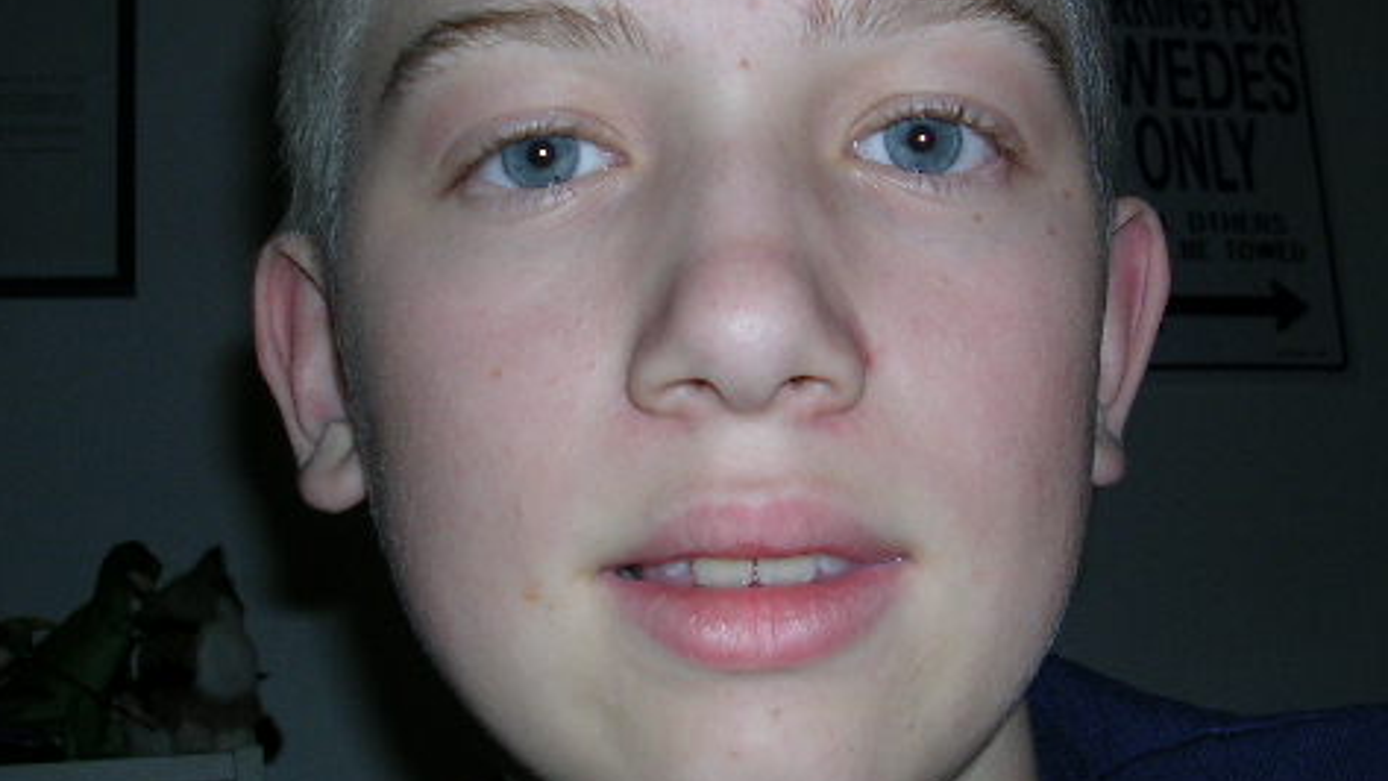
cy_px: 376
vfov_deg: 21.4
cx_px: 784
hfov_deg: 37.2
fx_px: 2061
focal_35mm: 56
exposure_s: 1/60.1
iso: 50
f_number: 2.8
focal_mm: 5.8
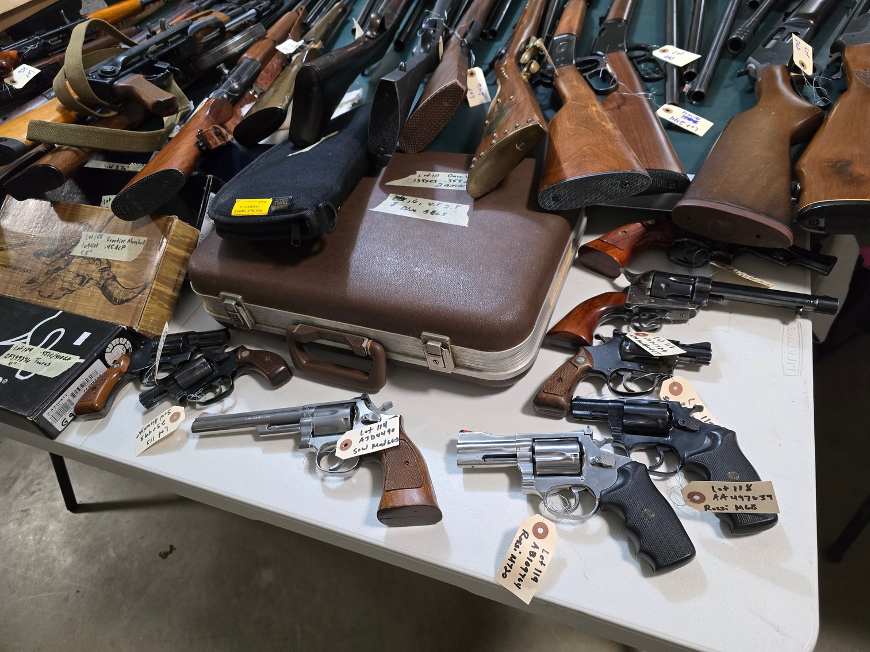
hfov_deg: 73.9
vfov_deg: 58.9
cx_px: 435
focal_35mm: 23
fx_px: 578
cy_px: 326
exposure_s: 1/120
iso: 640
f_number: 1.7
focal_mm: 6.3
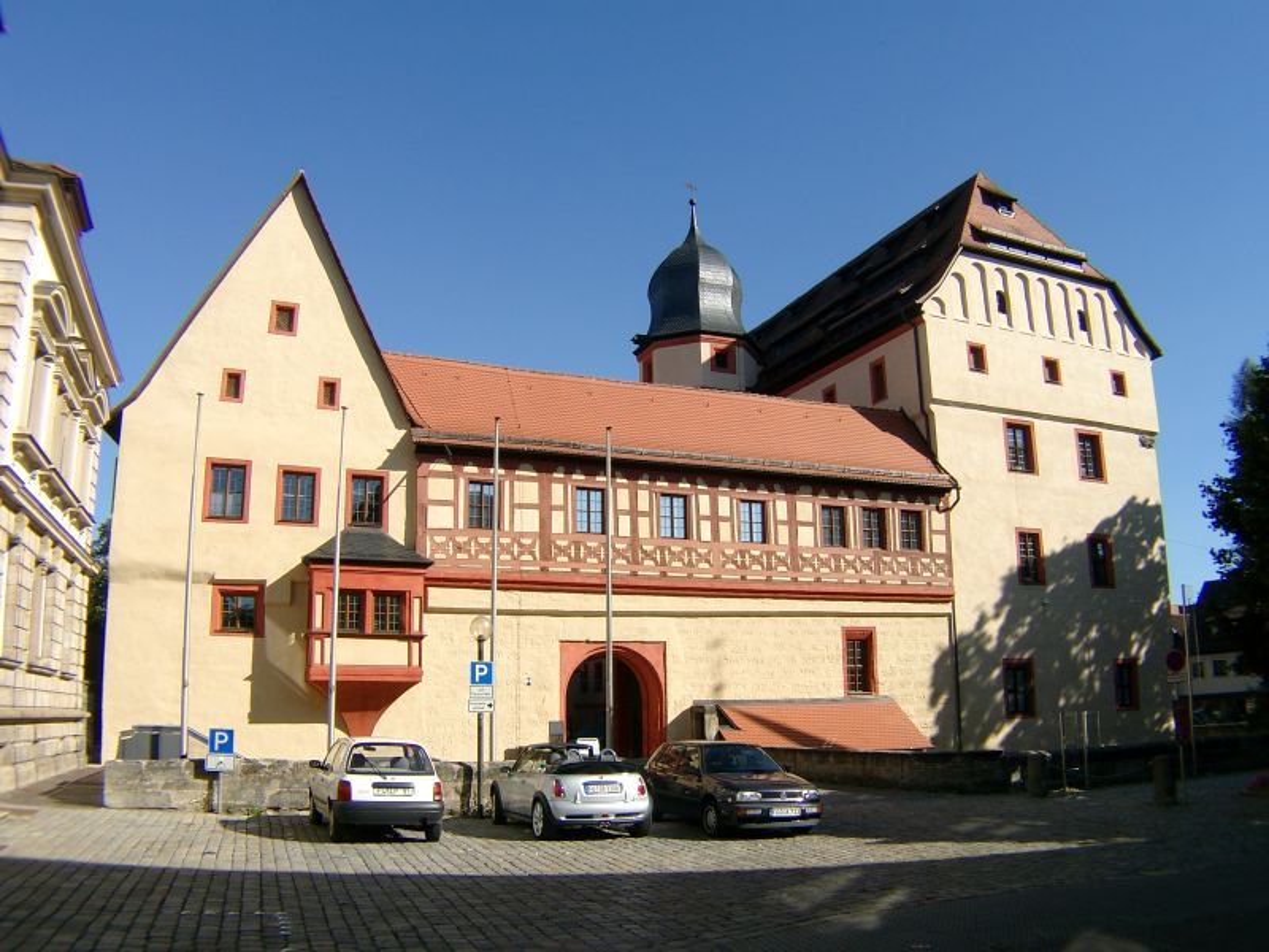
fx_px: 1540
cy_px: 476
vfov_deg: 34.3
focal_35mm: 42
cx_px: 634
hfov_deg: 44.8
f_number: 4
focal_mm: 8.82
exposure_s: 1/696
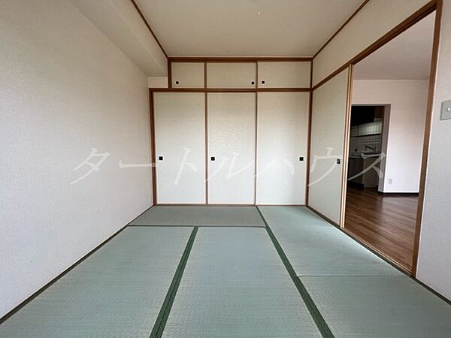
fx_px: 169
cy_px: 169
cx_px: 226
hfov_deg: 106.2
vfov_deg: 89.9
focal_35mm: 13
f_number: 1.8
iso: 40
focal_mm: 1.57
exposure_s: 1/99
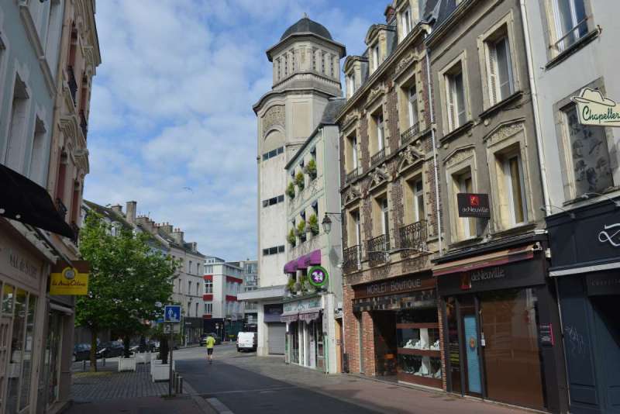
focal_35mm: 32
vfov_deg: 41.1
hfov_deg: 58.7
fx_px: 551
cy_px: 207
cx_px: 310
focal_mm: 32
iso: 125
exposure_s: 1/250
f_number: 10
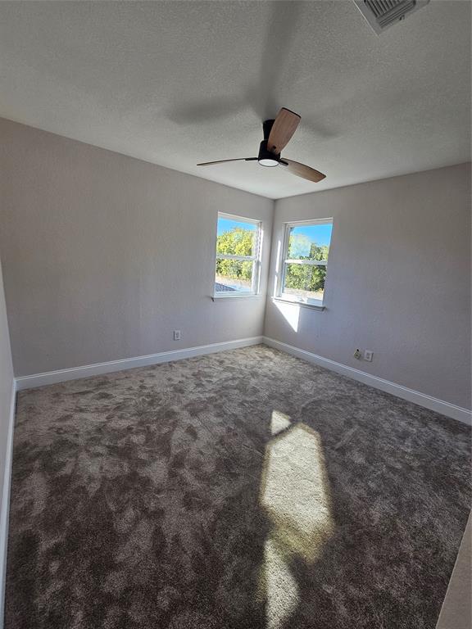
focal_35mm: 13
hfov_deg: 89.9
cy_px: 314
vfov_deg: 106.2
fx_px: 236
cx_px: 236
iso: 50
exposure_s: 1/120
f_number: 2.2
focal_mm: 2.2
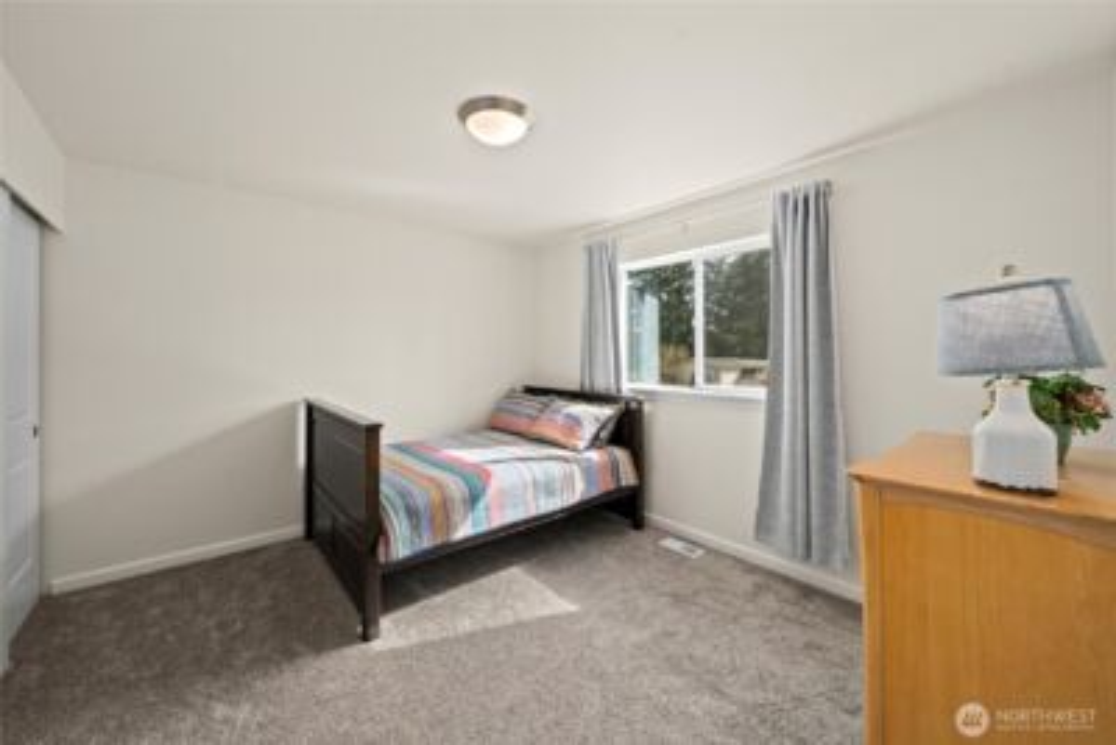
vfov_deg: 85.5
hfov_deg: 108.3
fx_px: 403
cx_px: 558
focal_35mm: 13
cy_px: 372
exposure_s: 1/30
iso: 400
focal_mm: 13
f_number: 6.7
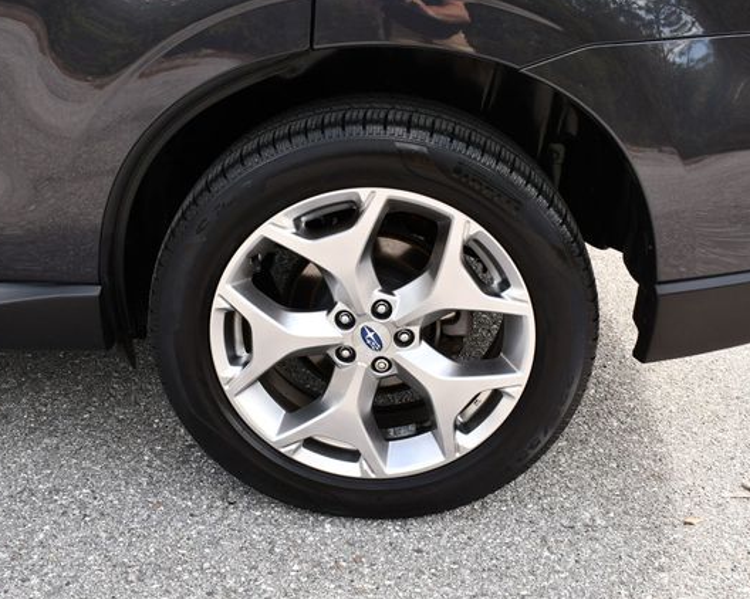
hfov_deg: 44.8
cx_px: 344
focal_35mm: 41
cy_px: 298
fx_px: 910
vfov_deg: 36.5
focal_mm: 18
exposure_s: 1/250
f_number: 5.6
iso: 250
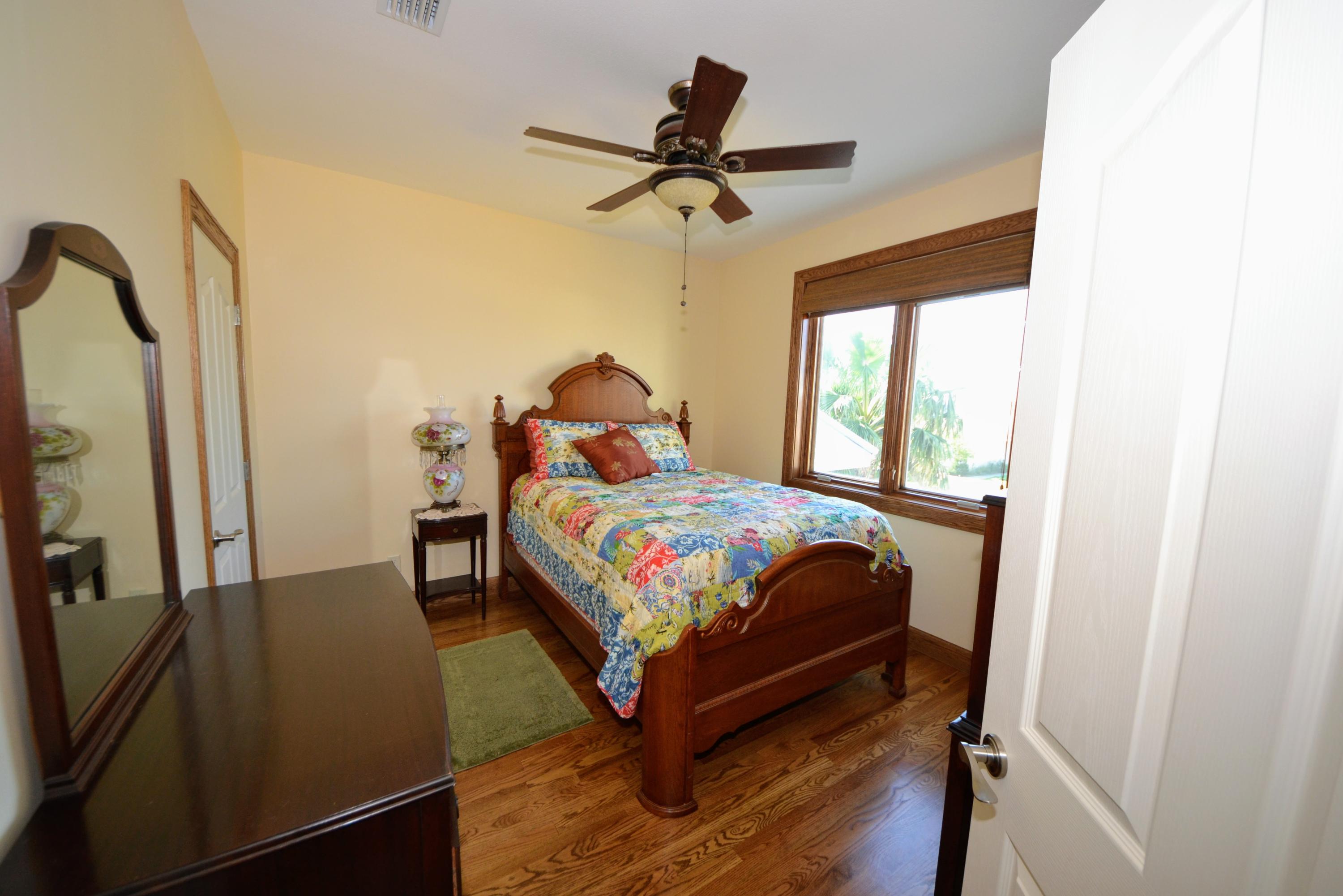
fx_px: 448
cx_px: 672
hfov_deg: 112.6
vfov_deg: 90.0
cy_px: 448
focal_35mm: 12
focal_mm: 8
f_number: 4.5
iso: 400
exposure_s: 1/60
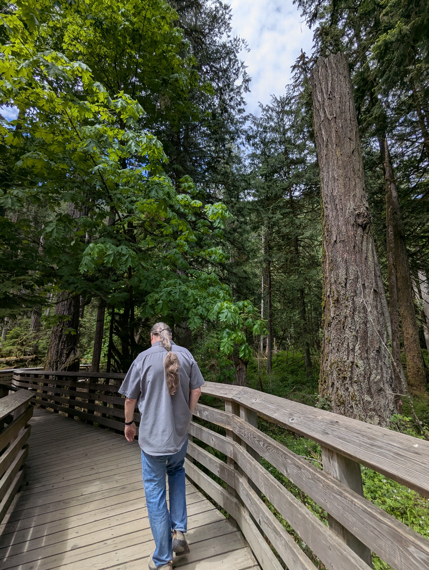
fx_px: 264
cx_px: 214
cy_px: 285
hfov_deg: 78.2
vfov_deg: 94.4
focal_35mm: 16
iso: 37
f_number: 2.2
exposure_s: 1/1106
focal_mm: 2.35
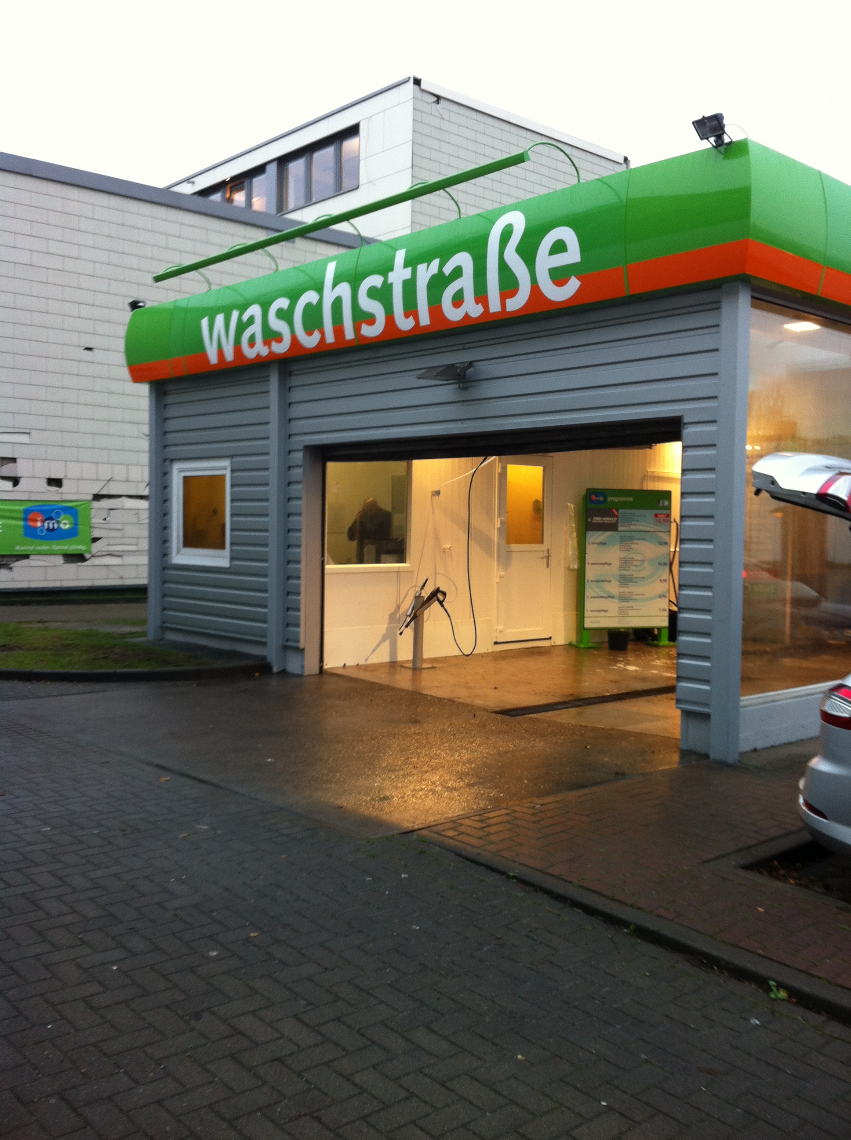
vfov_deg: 52.7
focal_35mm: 35
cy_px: 570
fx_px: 1150
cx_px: 426
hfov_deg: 40.6
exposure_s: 1/24
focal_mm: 3.85
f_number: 2.8
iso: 80
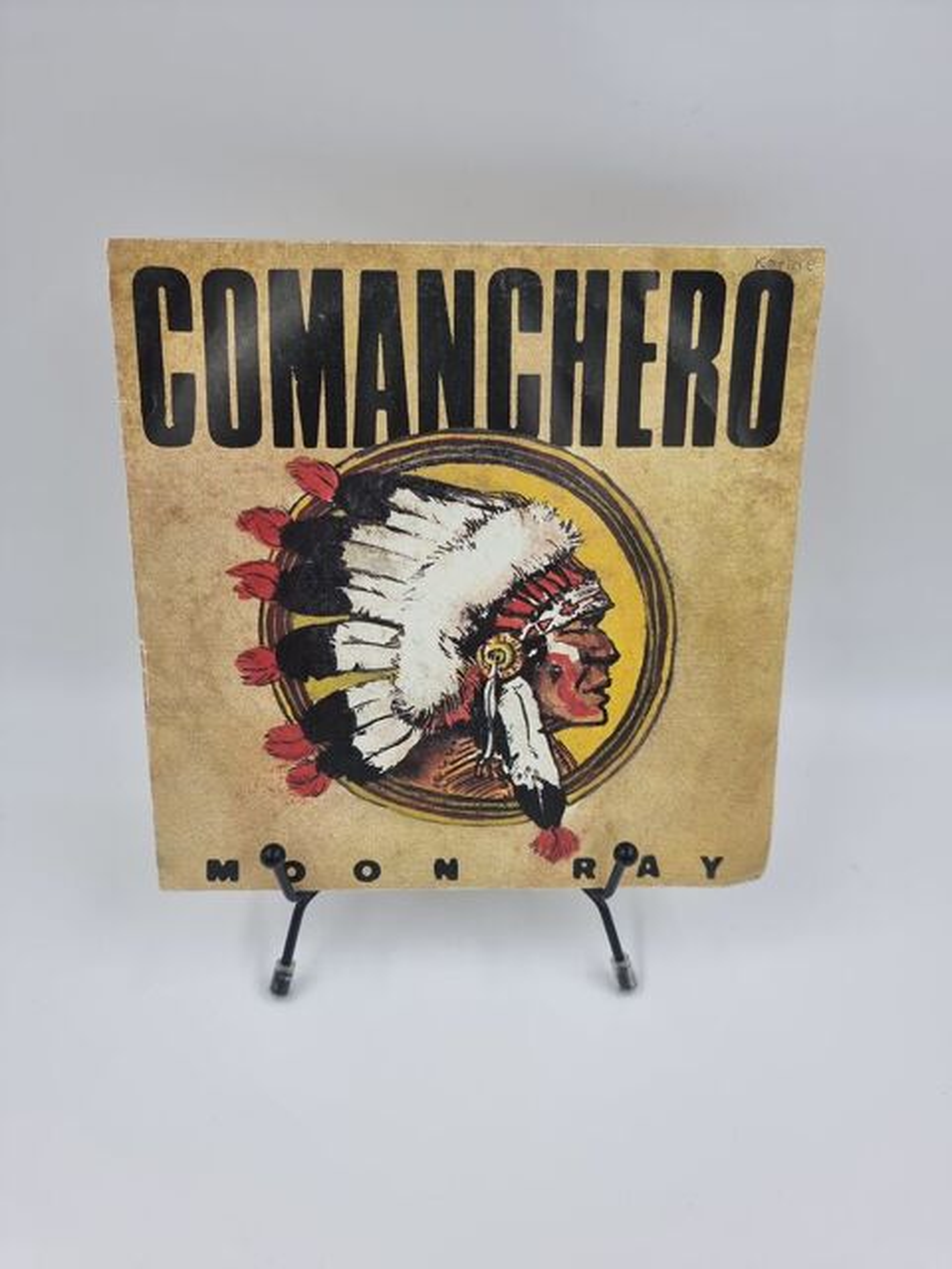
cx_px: 476
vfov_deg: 71.6
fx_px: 880
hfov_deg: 56.8
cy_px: 634
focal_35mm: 24
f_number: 1.8
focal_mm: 6.7
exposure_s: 1/100
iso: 50
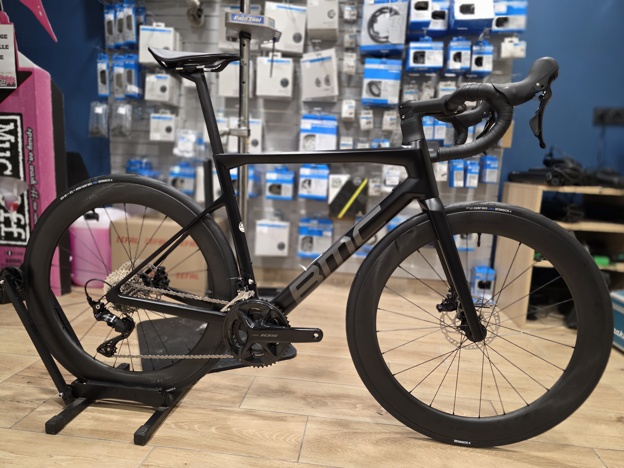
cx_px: 312
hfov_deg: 73.9
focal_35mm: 23
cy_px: 234
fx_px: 415
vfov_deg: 58.9
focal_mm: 6.3
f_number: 1.7
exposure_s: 1/100
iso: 400
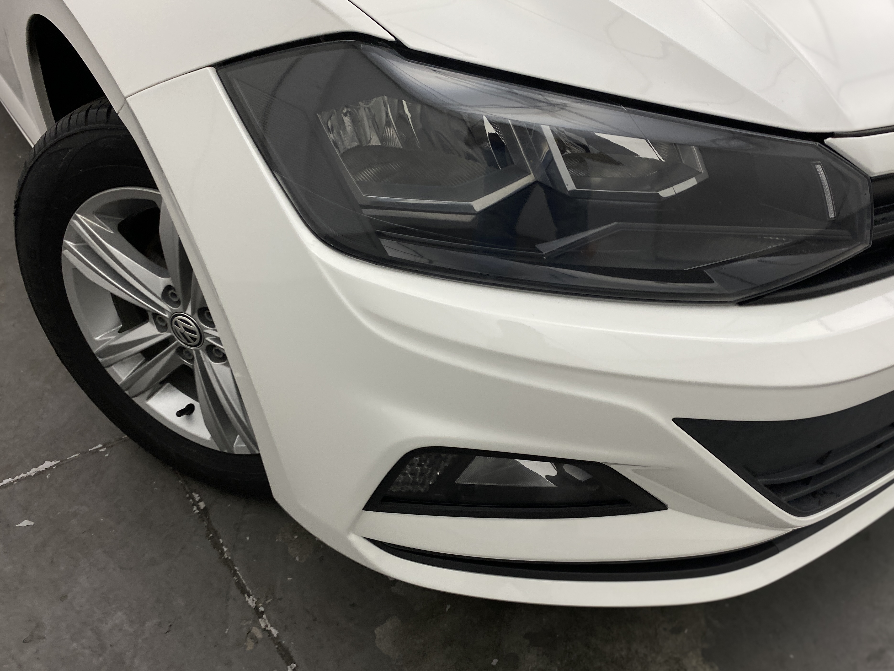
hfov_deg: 63.4
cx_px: 466
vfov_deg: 49.7
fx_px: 723
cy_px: 312
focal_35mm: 28
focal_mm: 4.25
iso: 50
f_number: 1.8
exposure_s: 1/120
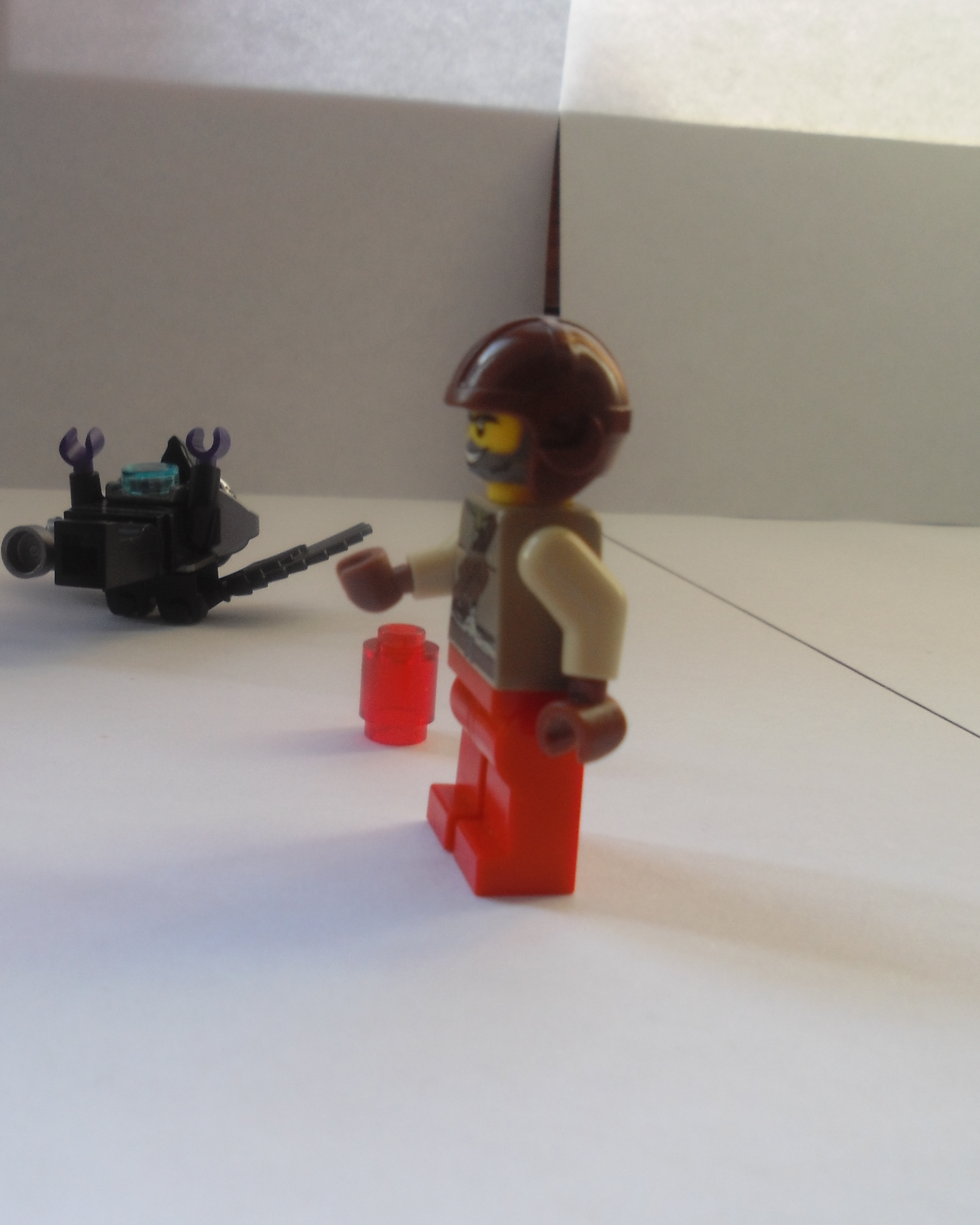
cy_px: 628
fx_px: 1269
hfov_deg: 41.8
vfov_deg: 51.5
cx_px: 338
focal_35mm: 35
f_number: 3.5
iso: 80
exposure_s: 1/60
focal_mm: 4.6
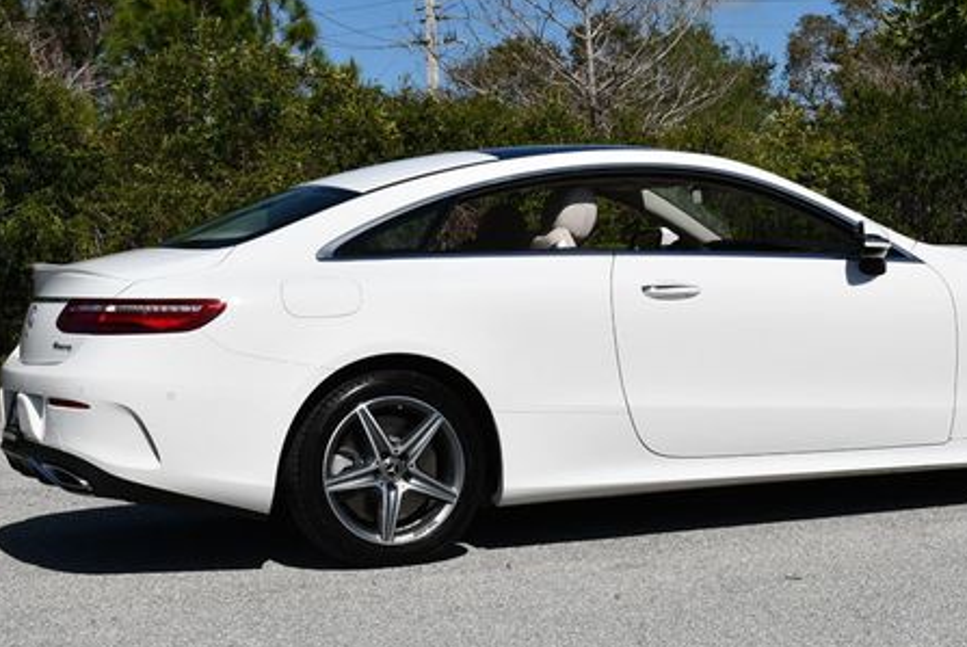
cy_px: 206
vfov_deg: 16.4
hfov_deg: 24.4
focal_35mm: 83
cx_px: 617
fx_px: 2232
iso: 100
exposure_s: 1/400
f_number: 10
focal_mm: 29
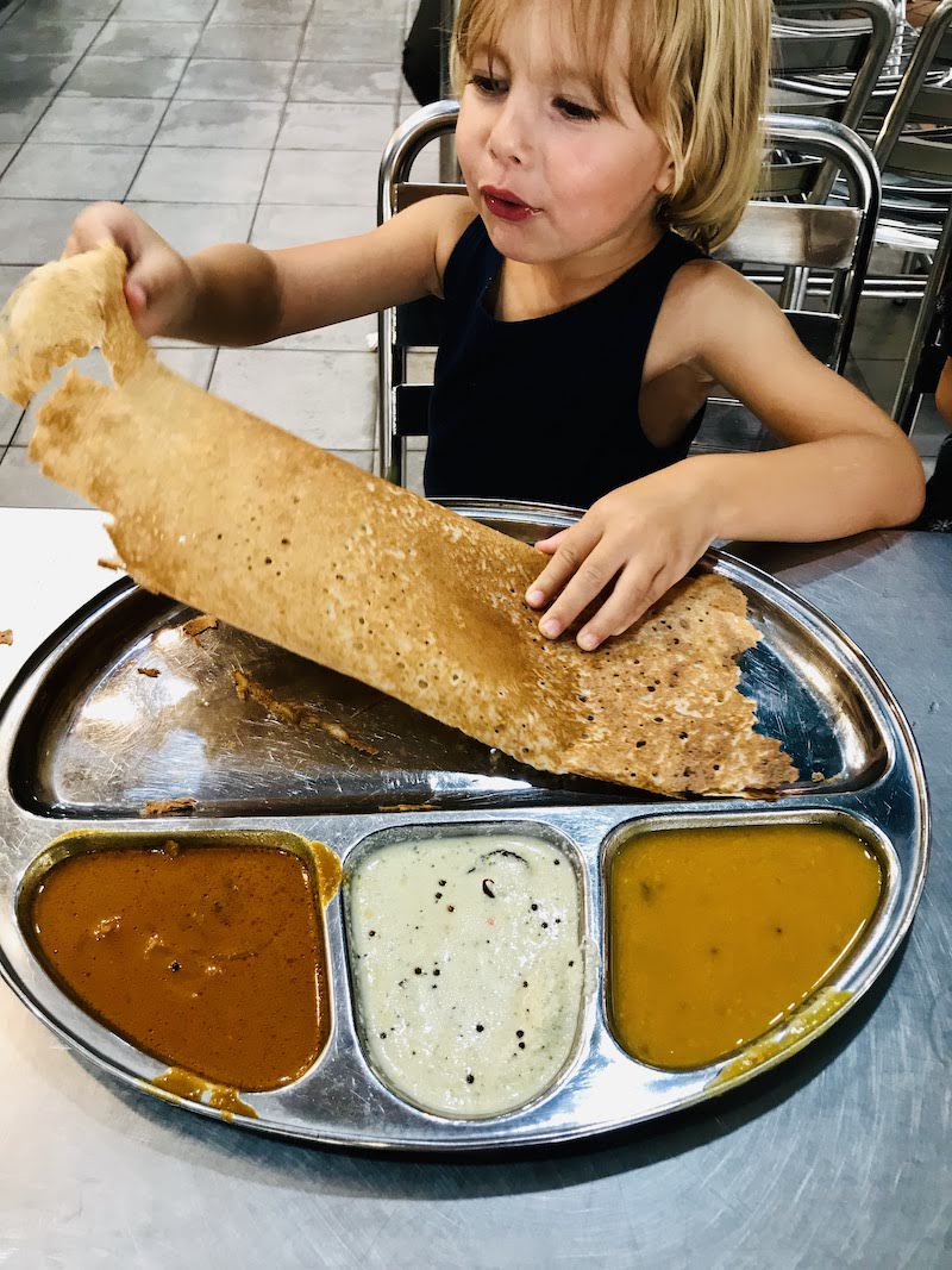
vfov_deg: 63.4
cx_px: 476
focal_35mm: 28
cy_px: 635
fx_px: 1027
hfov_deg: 49.7
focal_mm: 3.99
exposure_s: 1/20
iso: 32
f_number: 1.8
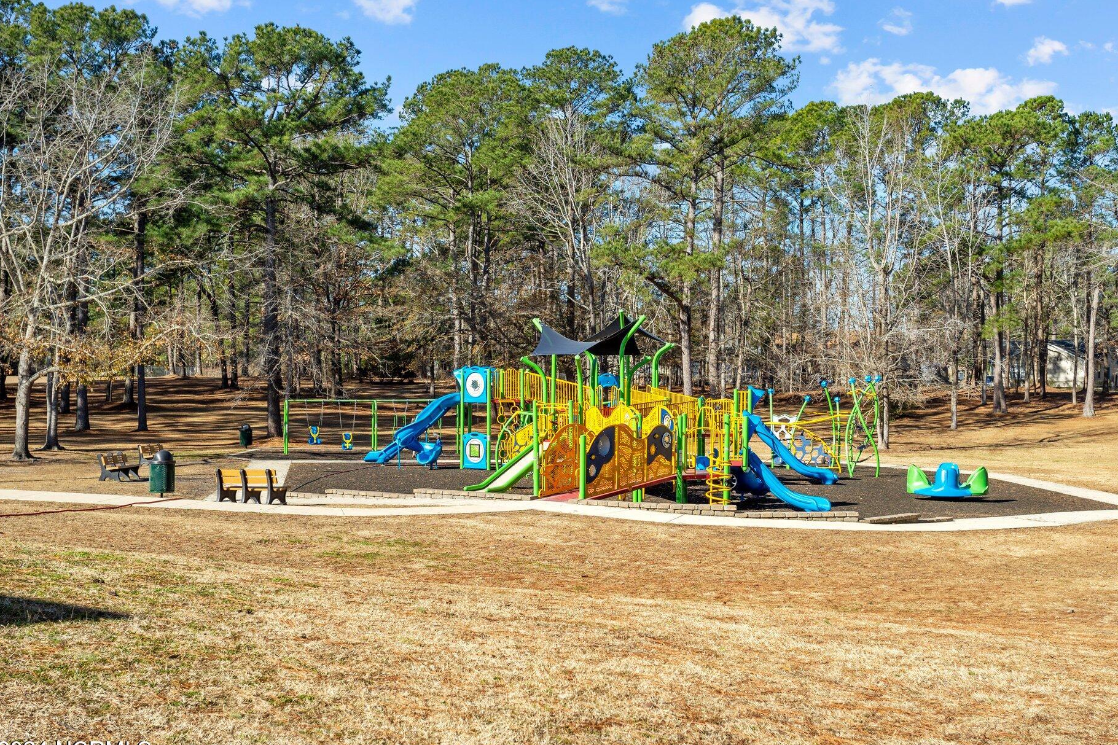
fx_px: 1397
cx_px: 605
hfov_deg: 43.6
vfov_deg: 29.9
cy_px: 369
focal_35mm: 45
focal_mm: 40
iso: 100
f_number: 8
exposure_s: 1/250
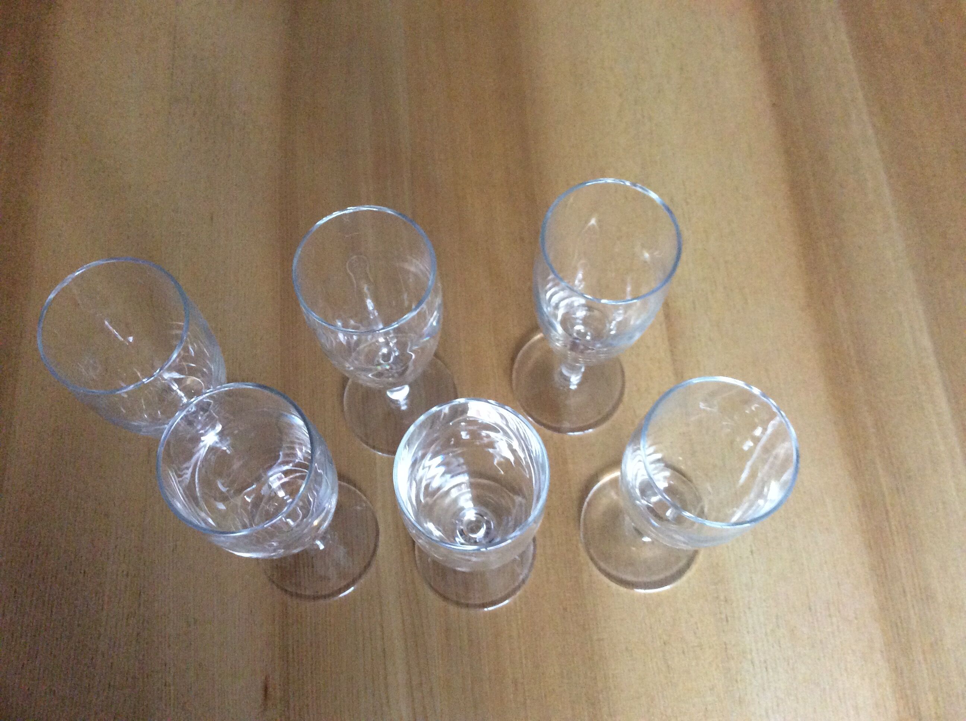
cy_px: 360
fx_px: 892
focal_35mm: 32
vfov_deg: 44.1
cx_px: 483
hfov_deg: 56.9
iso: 250
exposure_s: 1/20
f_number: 2.4
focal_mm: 3.3
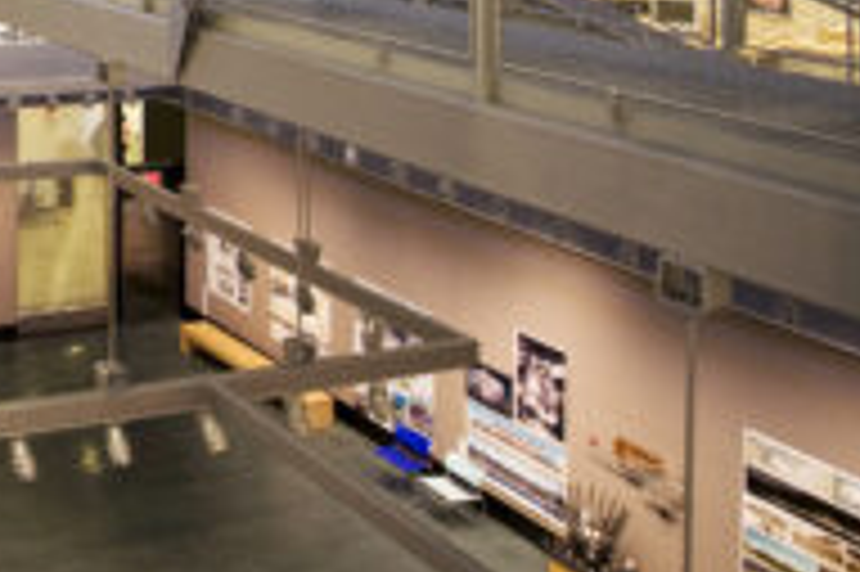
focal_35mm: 44
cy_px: -203
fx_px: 1050
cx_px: -340
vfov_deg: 25.5
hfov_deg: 30.9
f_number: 2.8
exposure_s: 1/50
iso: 500
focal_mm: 14
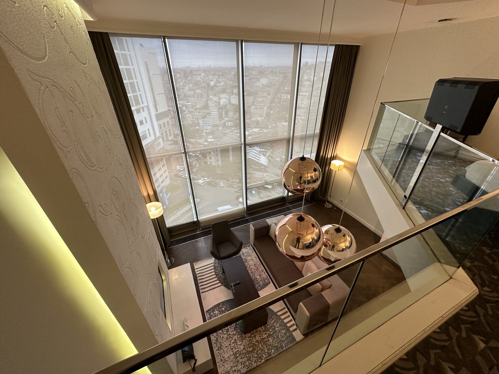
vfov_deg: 85.7
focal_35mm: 14
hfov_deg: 102.1
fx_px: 202
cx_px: 250
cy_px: 187
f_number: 2.2
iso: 160
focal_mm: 2.22
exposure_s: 1/50
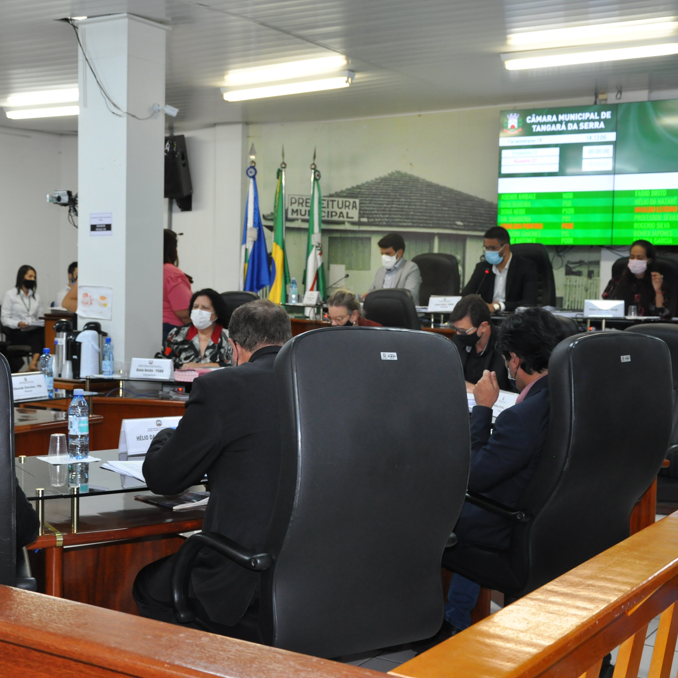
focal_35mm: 50
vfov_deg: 34.0
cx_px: 306
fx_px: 1108
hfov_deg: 34.0
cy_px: 340
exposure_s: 1/60
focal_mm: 26
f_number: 4
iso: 800
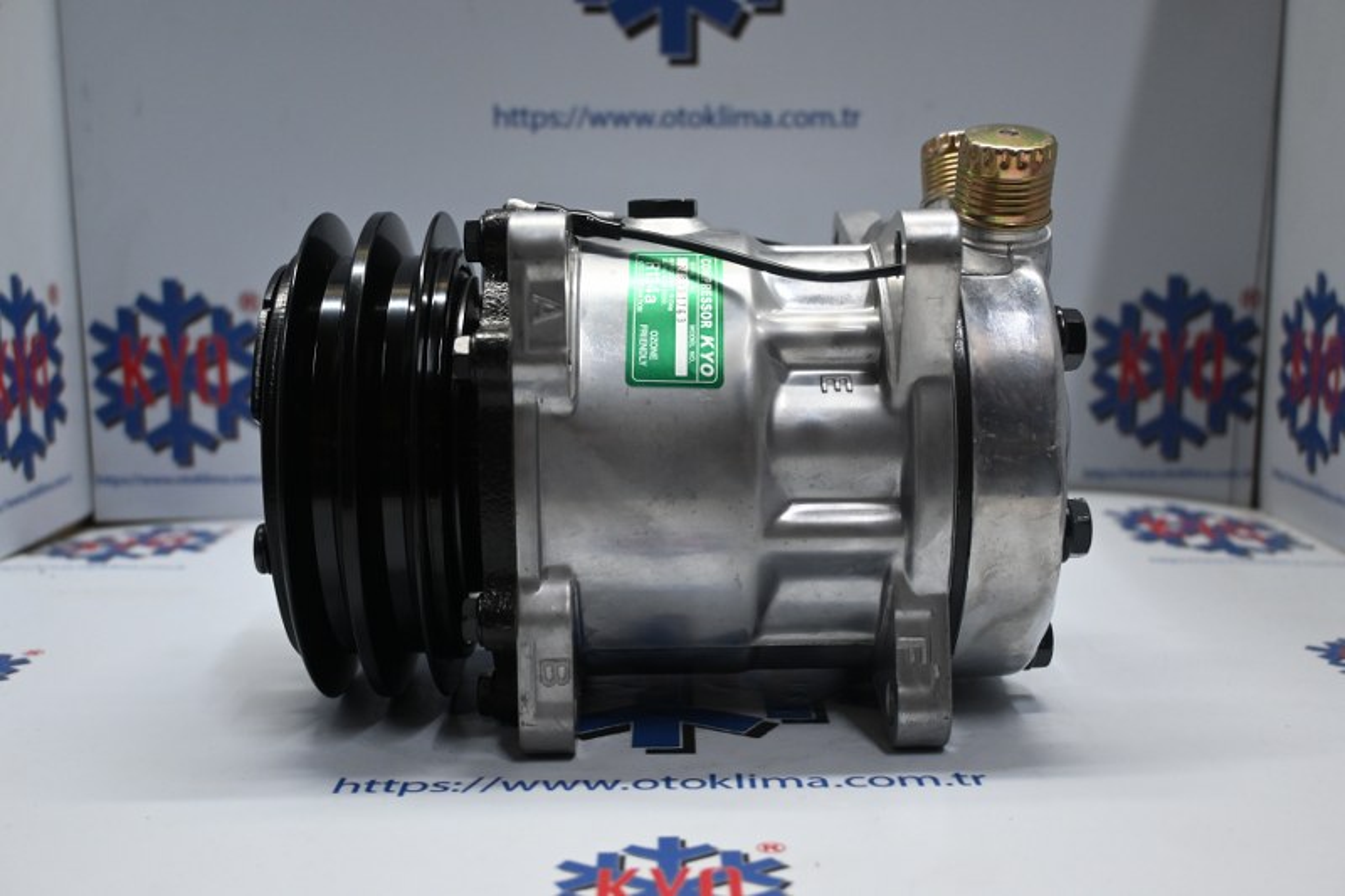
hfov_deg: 51.3
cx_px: 672
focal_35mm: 38
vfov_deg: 35.5
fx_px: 1401
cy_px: 448
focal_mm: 25
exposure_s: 1/125
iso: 1000
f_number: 4.2
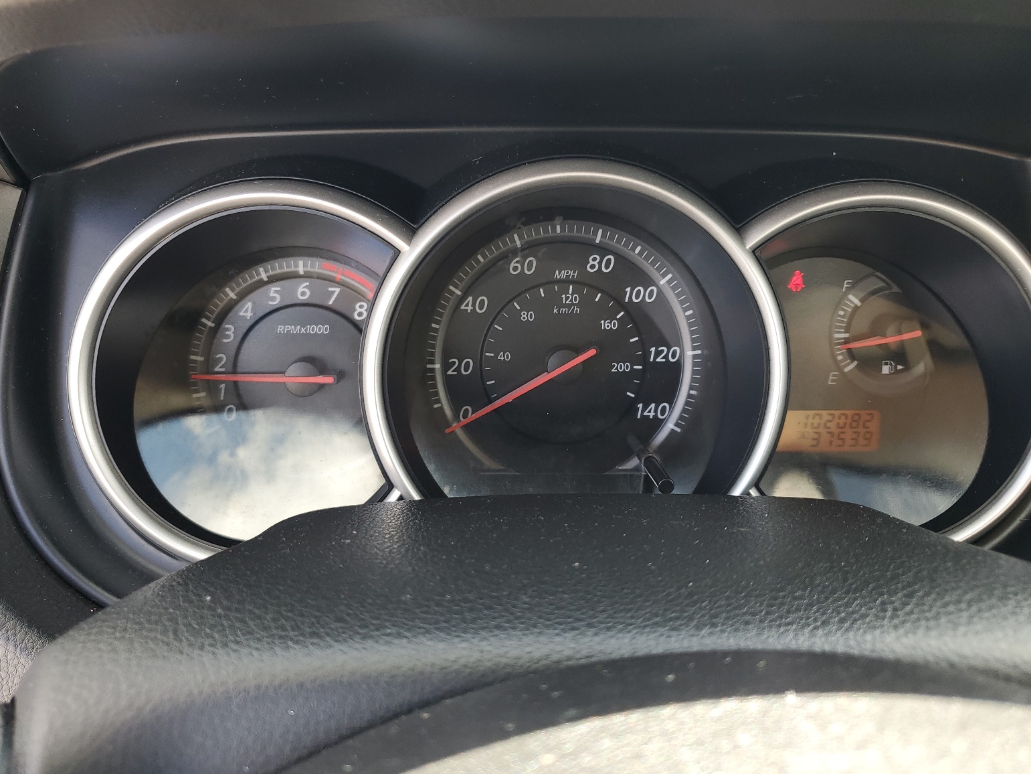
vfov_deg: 51.4
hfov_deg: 65.3
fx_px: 804
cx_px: 498
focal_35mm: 27
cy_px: 393
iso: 50
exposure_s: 1/147
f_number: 1.5
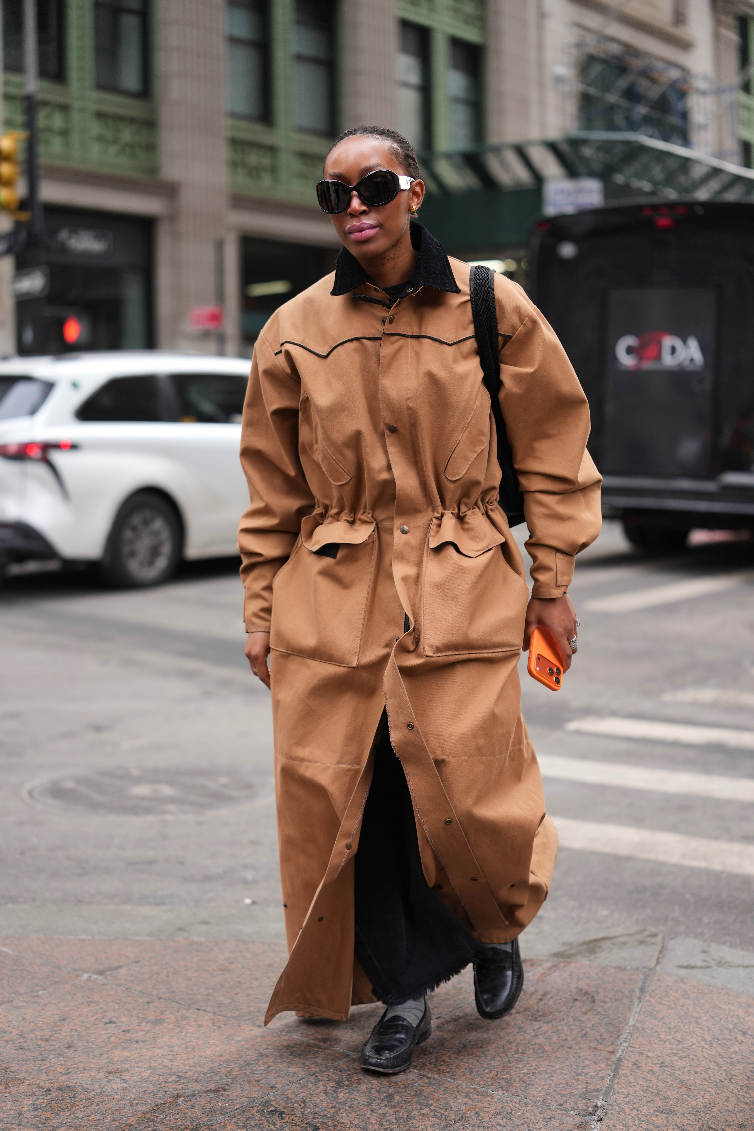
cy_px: 566
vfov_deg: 39.6
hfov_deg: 27.0
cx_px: 377
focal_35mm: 50
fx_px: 1571
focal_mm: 50
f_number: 2
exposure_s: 1/1000
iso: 320
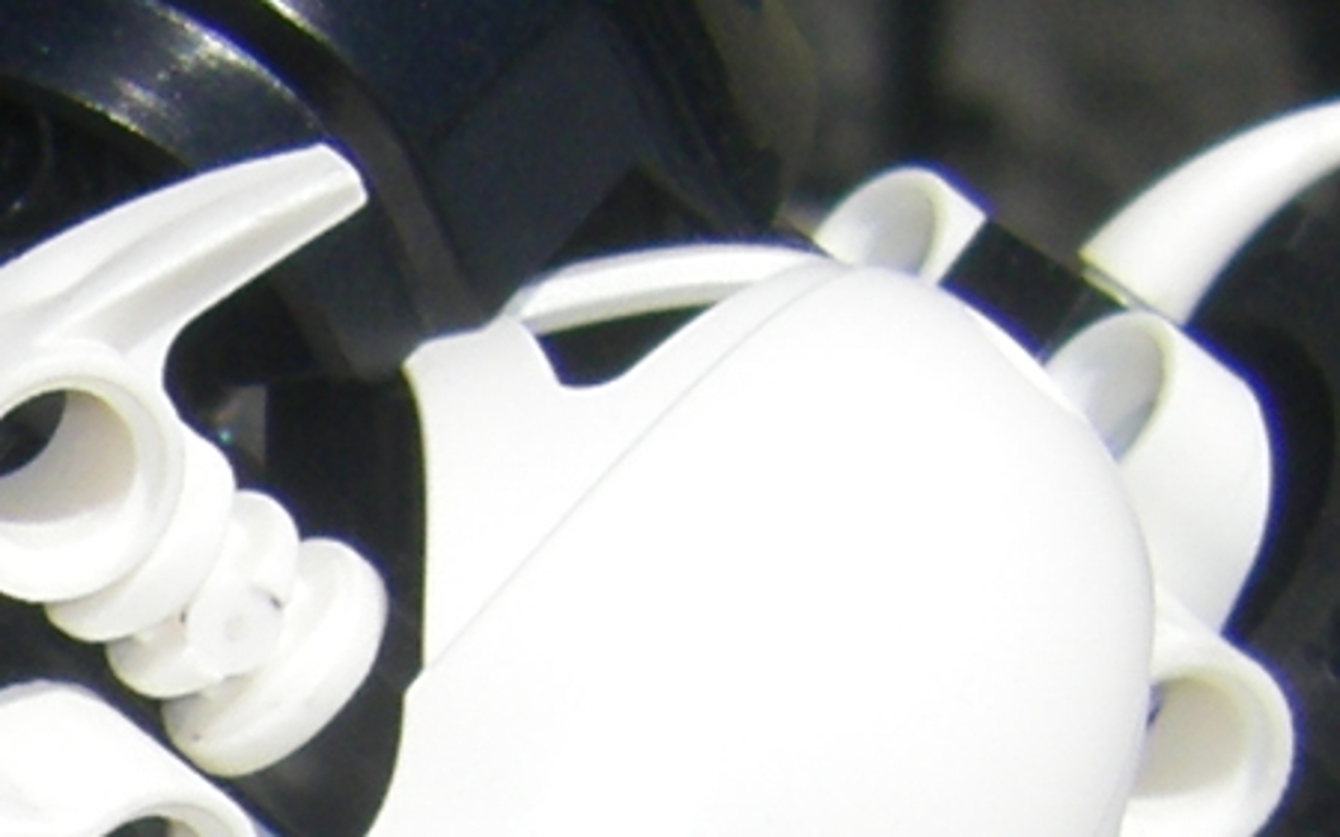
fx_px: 8470
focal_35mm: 232
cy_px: 1293
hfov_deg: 8.9
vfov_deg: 5.6
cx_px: -572
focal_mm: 6.3
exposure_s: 1/400
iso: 64
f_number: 7
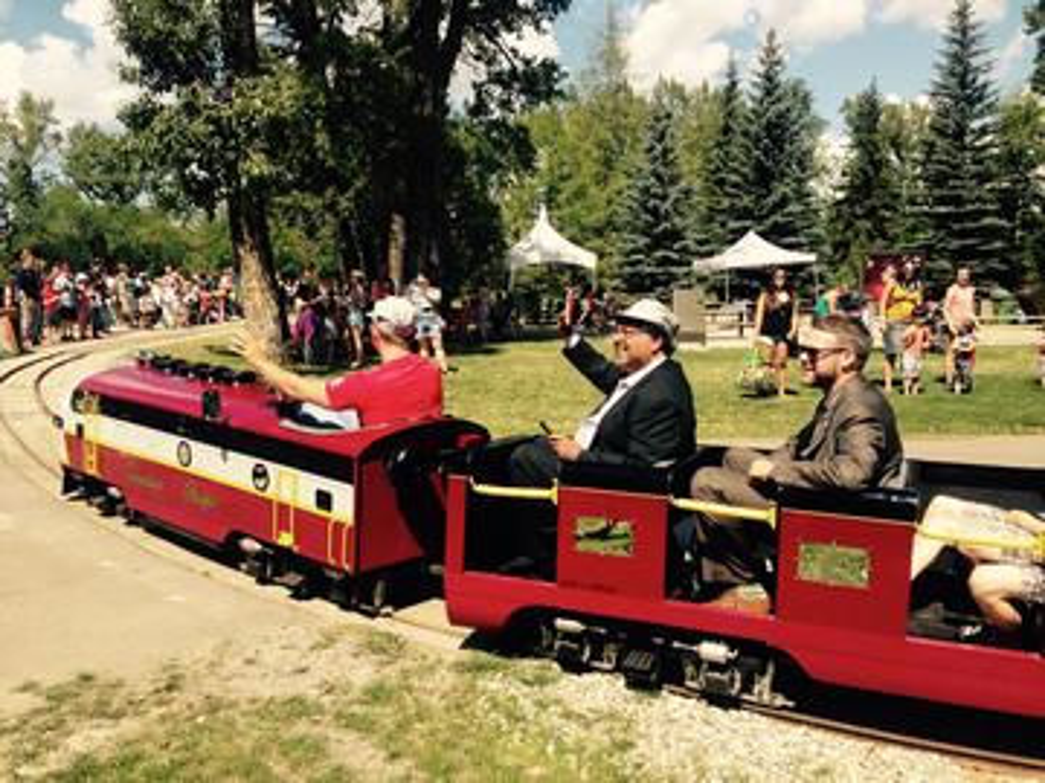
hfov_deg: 55.4
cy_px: 392
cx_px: 522
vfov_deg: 42.9
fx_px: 996
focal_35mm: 33
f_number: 2.4
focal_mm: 4.12
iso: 50
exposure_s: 1/1355
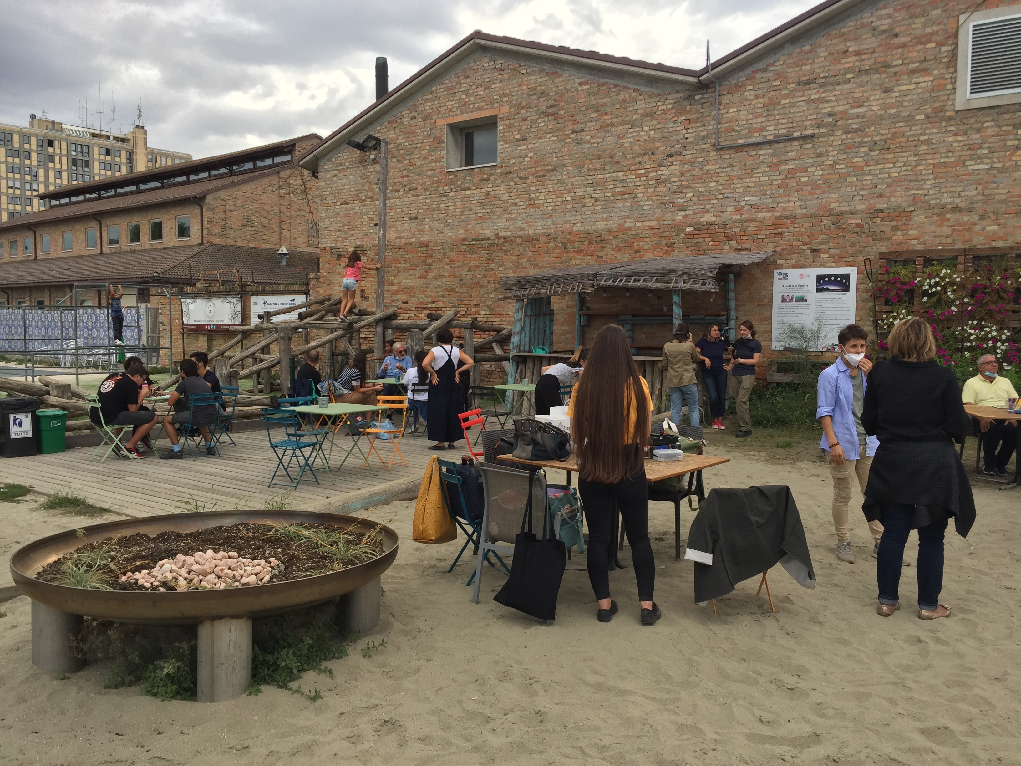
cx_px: 510
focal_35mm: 29
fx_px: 855
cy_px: 383
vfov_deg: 48.2
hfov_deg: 61.7
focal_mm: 4.15
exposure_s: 1/648
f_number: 2.2
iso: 32
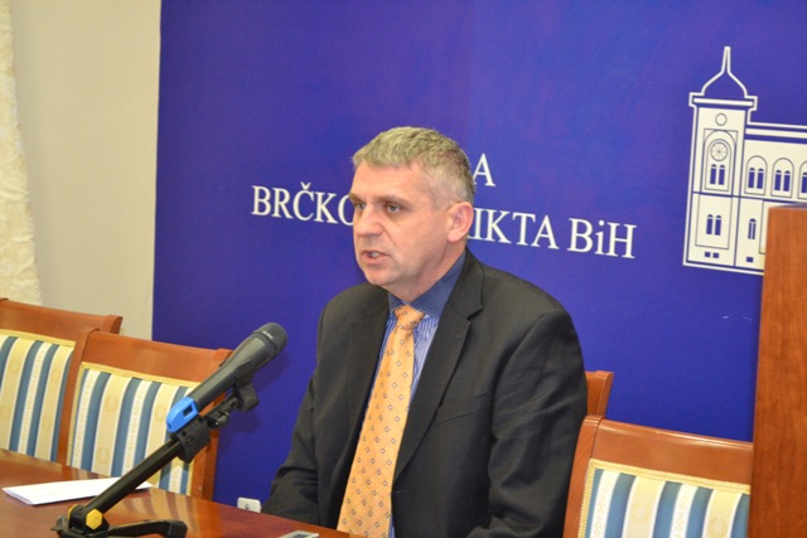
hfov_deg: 24.6
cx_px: 404
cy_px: 269
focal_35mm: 82
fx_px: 1850
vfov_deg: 16.6
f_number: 5.6
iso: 2500
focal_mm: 55
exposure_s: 1/60
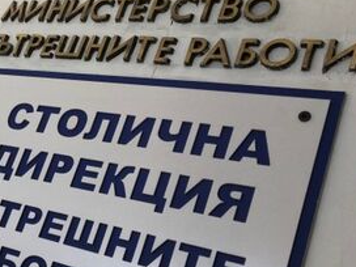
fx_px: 494
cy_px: 123
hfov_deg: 38.5
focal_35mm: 48
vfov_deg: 30.3
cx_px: 82
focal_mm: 4.15
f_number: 2.2
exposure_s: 1/100
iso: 25
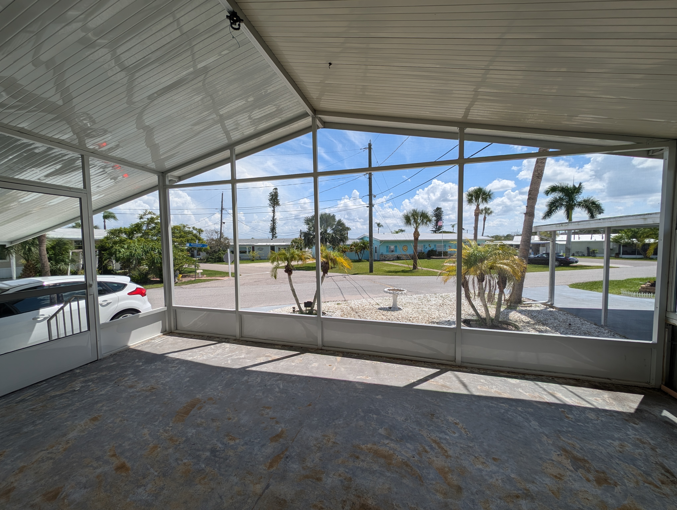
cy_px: 255
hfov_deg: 110.5
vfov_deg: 94.6
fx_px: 235
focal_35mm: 12
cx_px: 338
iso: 39
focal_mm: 2.23
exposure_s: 1/1410
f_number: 1.95
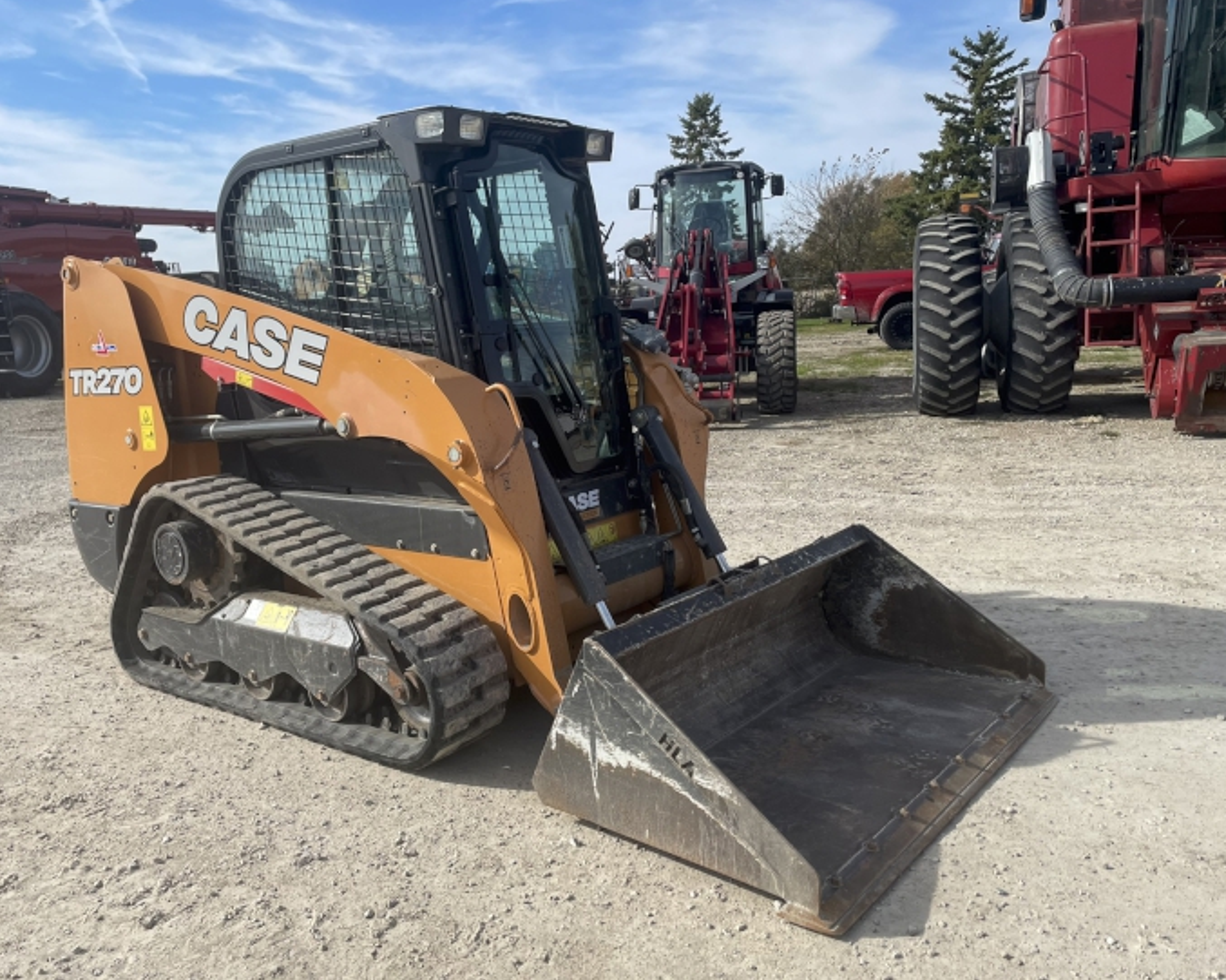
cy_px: 495
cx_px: 522
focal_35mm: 30
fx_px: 1088
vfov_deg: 48.5
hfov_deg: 58.5
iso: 32
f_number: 1.6
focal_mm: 4.2
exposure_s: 1/3125
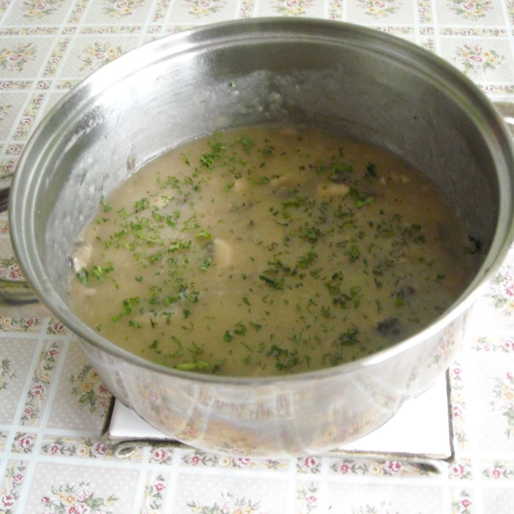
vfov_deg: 38.3
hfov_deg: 38.3
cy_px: 256
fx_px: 739
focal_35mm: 44
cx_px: 259
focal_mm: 5.7
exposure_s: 1/15
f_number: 2.8
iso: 400
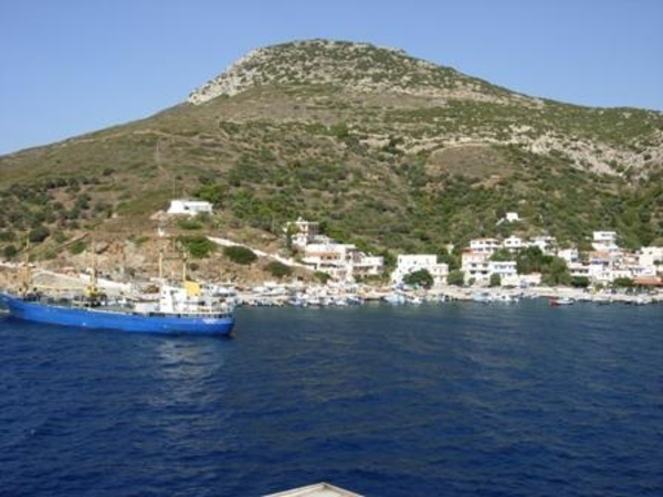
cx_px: 332
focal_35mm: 36
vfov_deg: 39.7
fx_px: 690
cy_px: 248
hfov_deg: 51.4
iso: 50
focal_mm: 7.5
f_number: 6.1
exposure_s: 1/332
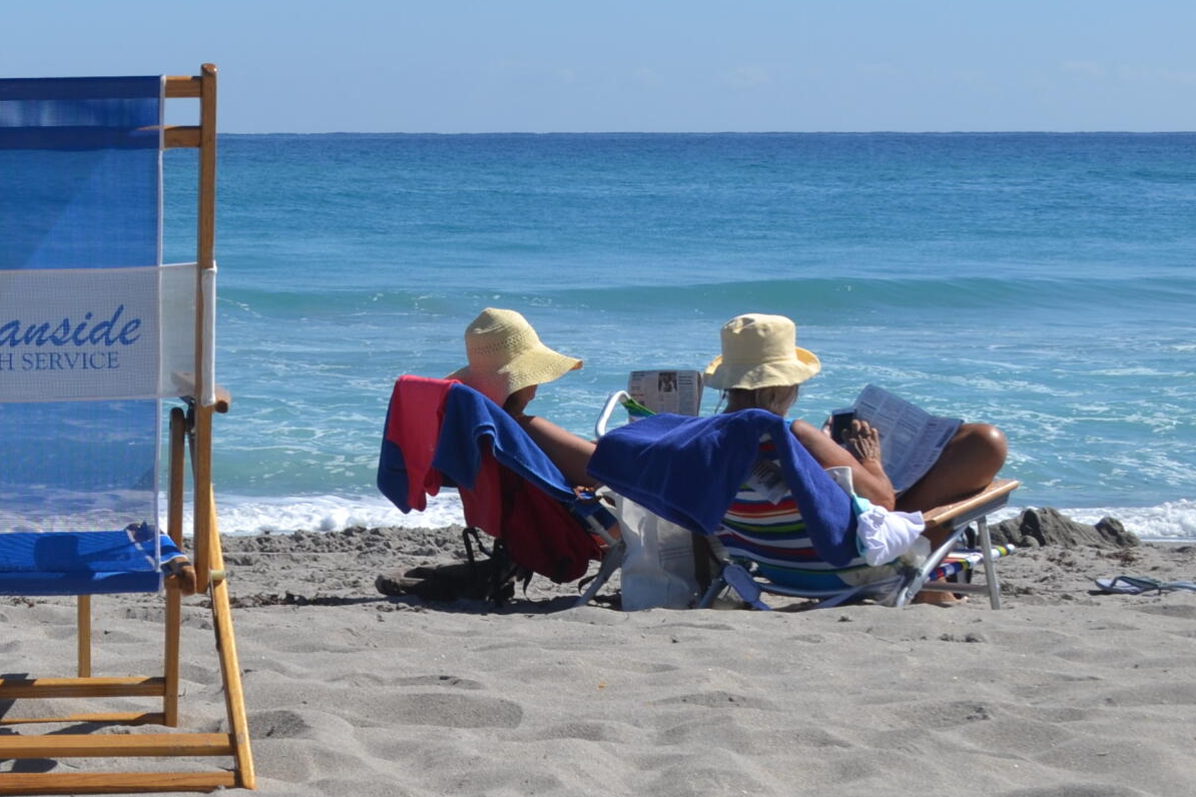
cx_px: -285
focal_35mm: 98
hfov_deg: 19.5
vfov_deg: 13.9
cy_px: 147
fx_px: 3256
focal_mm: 26
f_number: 8
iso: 100
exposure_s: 1/250
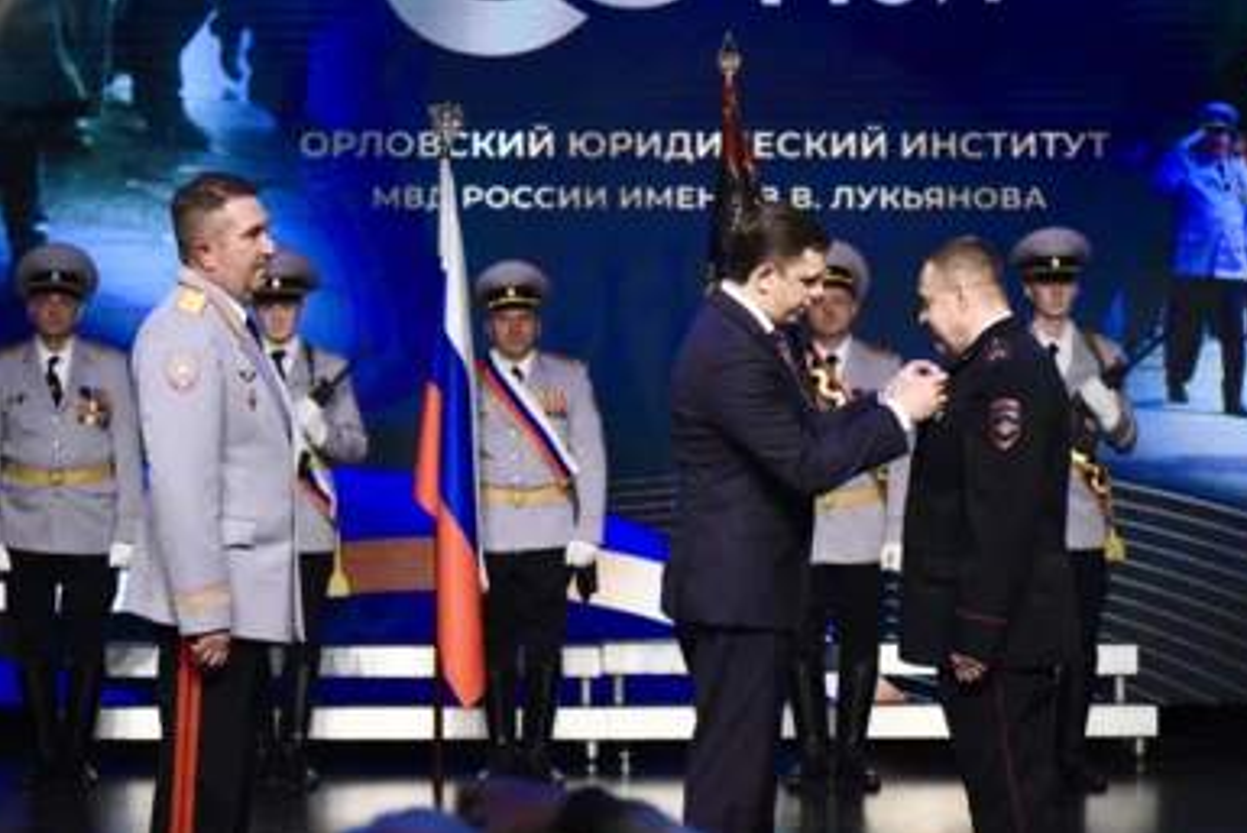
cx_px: 645
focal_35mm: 135
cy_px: 429
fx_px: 4678
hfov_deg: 15.2
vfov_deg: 10.2
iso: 4000
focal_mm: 130
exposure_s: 1/250
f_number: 5
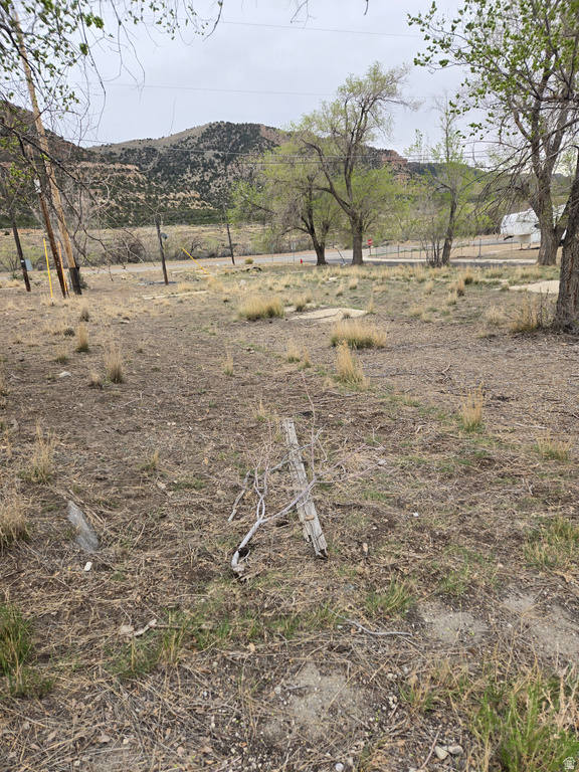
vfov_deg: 73.9
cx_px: 290
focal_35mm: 23
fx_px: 513
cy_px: 386
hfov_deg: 58.9
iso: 25
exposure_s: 1/598
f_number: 1.8
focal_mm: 5.4
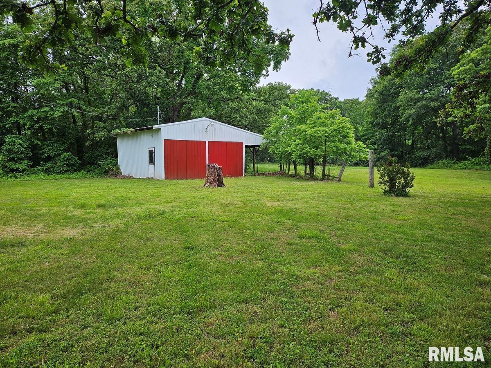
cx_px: 246
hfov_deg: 71.6
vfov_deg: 56.8
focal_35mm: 24
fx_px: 340
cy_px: 184
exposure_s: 1/1465
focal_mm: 5
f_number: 1.8
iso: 50
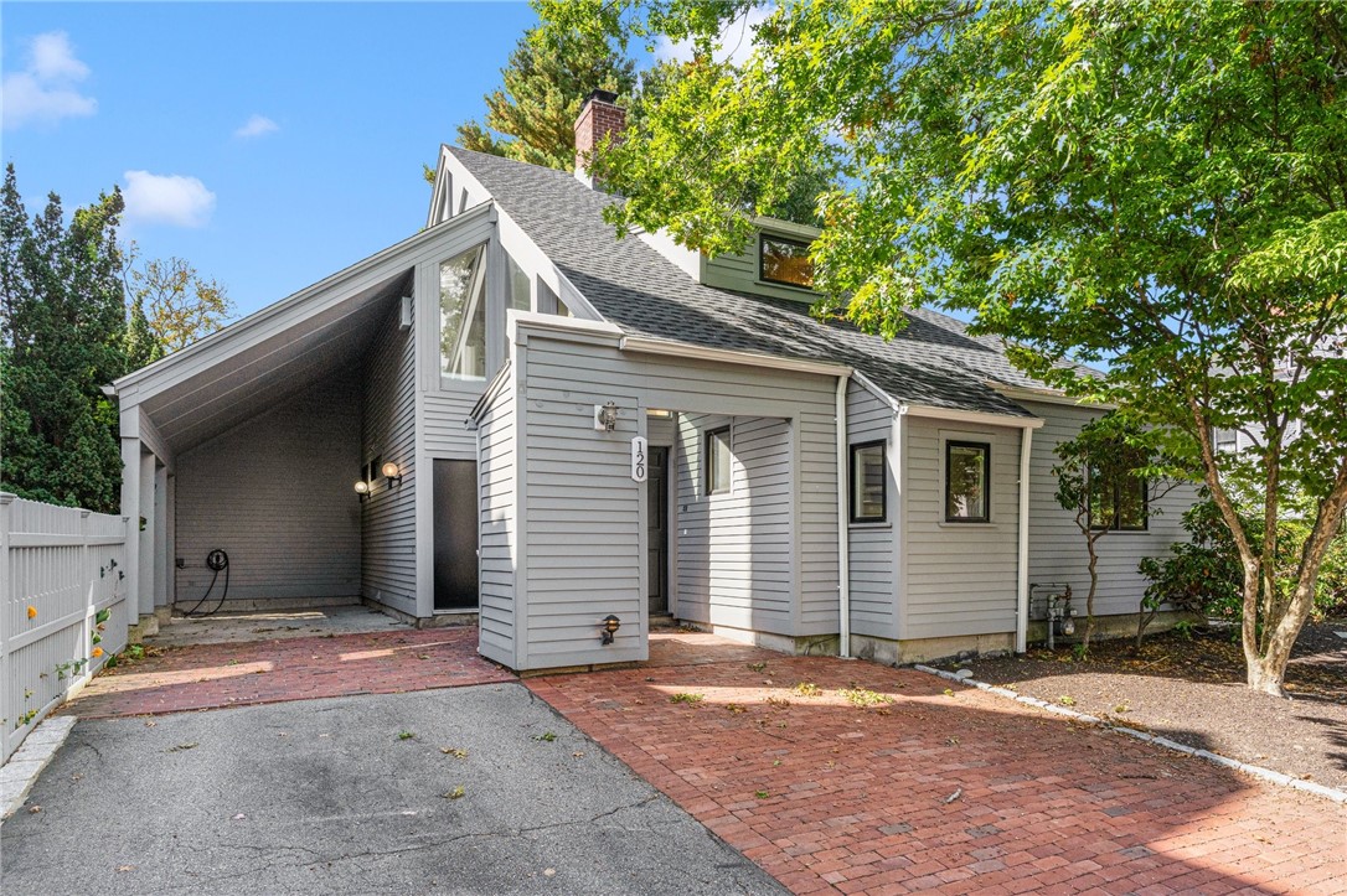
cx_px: 674
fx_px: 748
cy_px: 448
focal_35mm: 20
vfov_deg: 61.9
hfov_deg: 84.0
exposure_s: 1/1000
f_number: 7.1
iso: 1000
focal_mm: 20
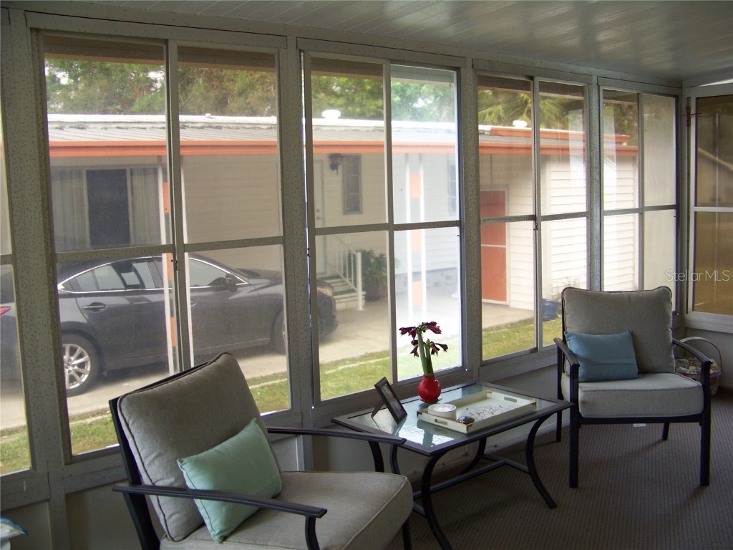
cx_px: 366
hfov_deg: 51.4
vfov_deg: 39.7
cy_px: 275
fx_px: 762
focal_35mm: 36
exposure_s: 1/40
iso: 67
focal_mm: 5.85
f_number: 2.8
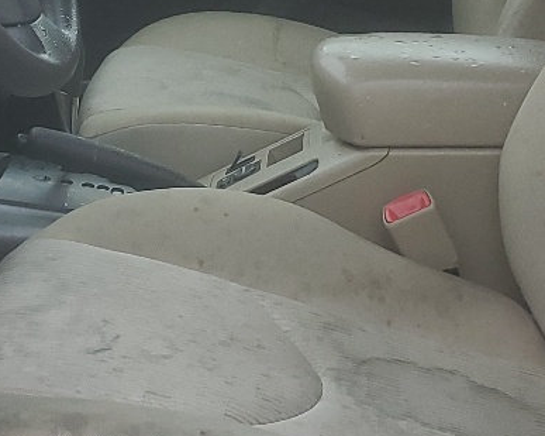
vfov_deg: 14.6
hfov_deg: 18.3
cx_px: 286
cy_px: 151
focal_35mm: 105
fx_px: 1692
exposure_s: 1/120
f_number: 1.5
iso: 77
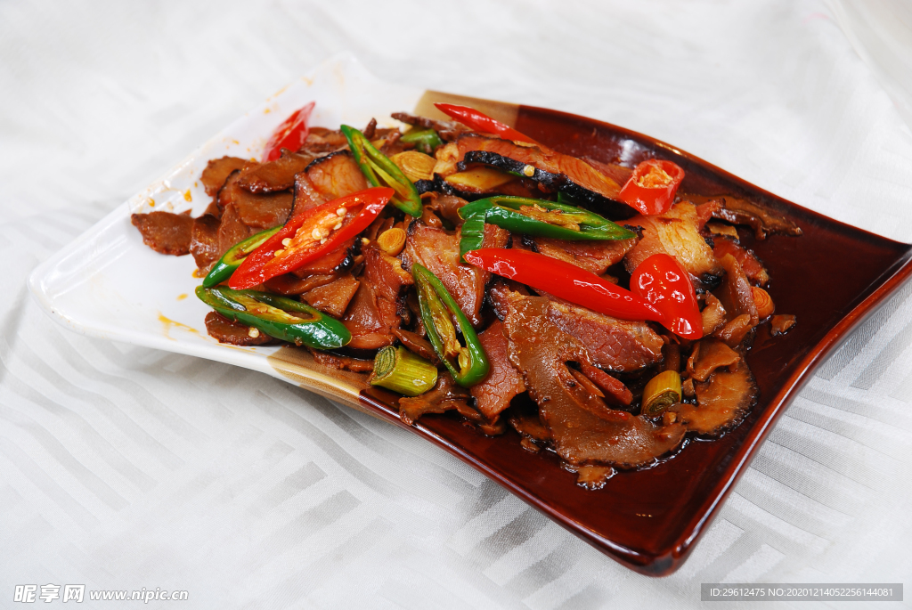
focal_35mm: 105
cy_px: 305
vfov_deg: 13.1
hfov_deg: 19.4
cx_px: 456
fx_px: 2663
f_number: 6.3
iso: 100
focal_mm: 70
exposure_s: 1/160
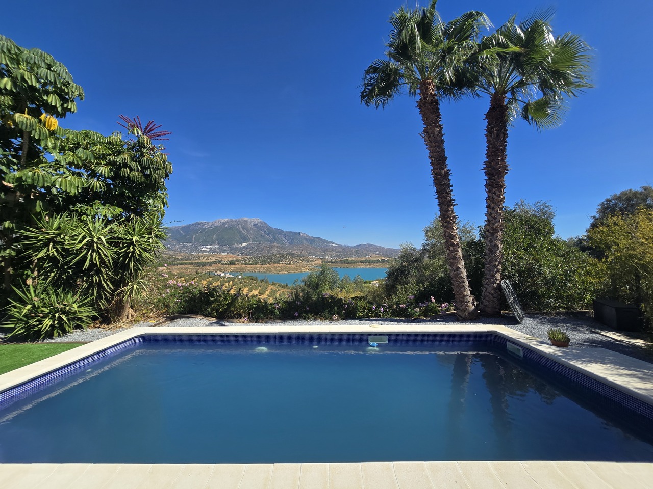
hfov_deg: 106.2
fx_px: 245
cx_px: 326
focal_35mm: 13
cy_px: 244
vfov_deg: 89.9
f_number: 2.2
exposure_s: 1/2586
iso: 50
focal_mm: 2.2
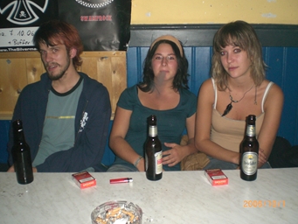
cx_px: 151
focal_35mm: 39
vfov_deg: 36.8
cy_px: 112
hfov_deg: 47.8
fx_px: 336
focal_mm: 6.3
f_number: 3.1
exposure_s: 1/30
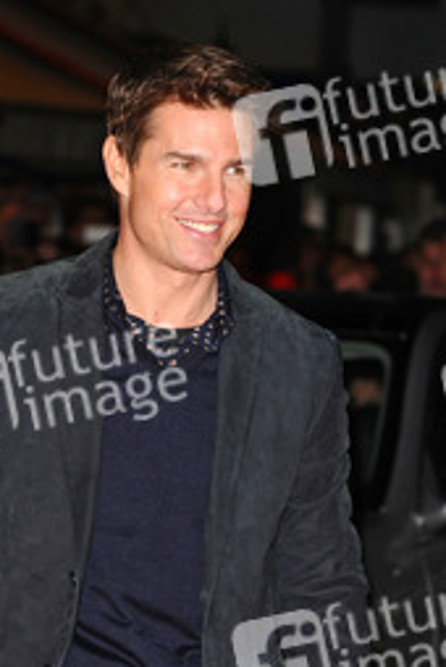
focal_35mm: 203
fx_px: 3762
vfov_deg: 10.1
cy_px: 517
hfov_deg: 6.8
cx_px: 130
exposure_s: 1/200
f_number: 4.5
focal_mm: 86
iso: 320
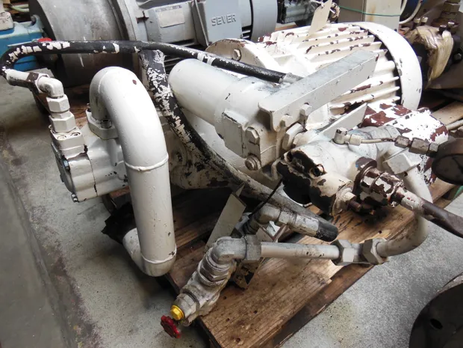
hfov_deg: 69.4
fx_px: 334
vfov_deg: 54.9
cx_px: 232
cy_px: 174
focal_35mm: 25
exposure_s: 1/30
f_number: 3.5
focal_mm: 4.5
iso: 125
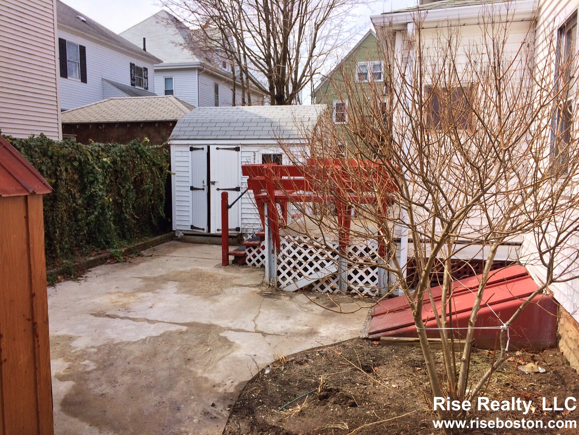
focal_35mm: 30
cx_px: 290
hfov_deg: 60.0
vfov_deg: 46.8
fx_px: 502
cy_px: 218
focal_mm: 4.12
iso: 32
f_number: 2.2
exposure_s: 1/1208
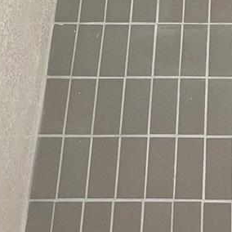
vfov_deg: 16.5
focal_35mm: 97
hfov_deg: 17.6
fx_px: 736
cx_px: 213
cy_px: -101
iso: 80
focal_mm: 4.25
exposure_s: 1/60
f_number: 1.8
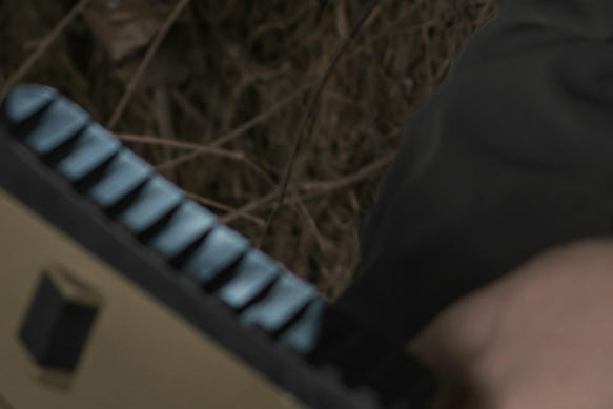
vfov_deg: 7.5
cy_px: 549
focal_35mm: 180
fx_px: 3066
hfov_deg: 11.0
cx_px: -290
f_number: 3.2
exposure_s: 1/30
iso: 200
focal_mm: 35
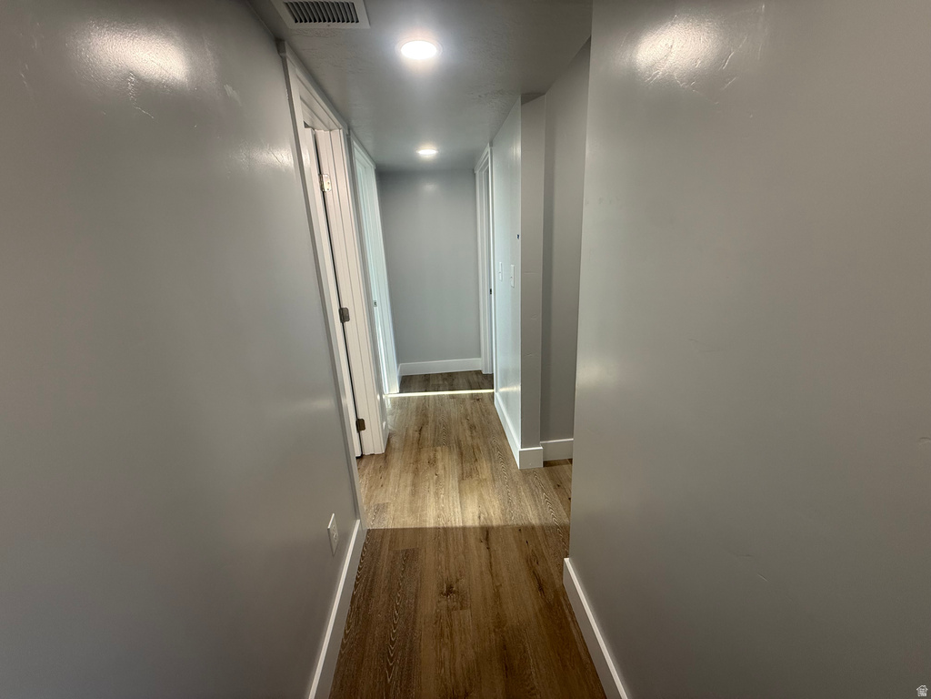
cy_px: 350
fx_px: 377
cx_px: 466
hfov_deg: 102.1
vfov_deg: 85.7
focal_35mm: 14
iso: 160
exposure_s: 1/120
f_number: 2.2
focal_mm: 2.22
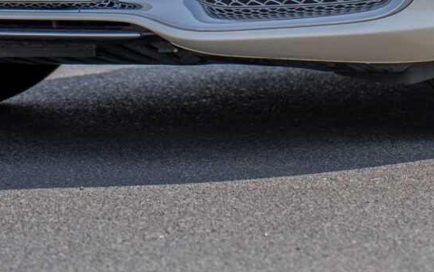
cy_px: -262
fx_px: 4224
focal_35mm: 357
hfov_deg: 5.8
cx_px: 578
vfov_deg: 3.7
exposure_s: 1/1500
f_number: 2.8
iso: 100
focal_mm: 75
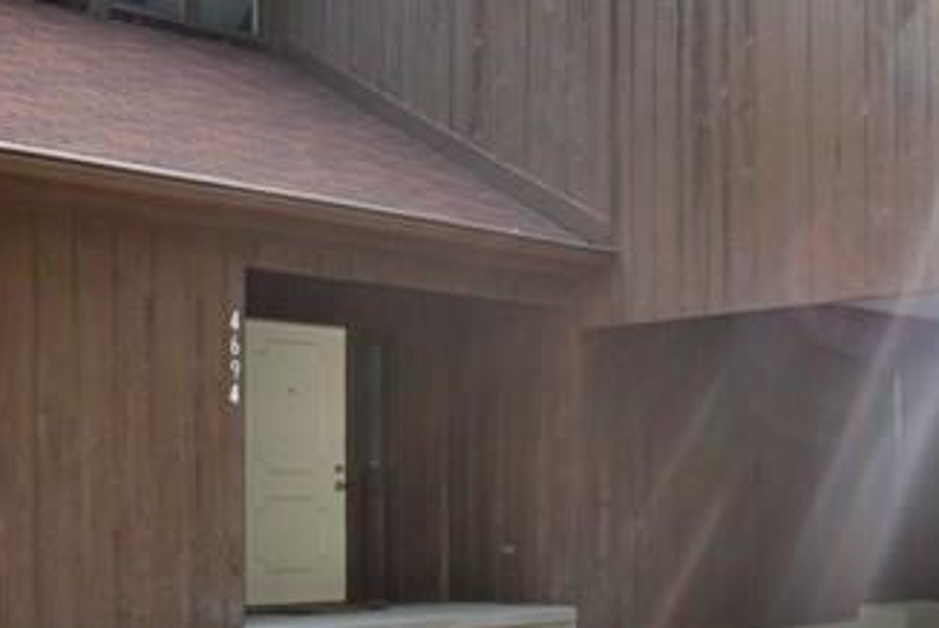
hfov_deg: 36.2
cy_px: 500
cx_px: 749
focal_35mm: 53
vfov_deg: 25.2
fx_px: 1384
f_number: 4
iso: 125
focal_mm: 18
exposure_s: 1/125
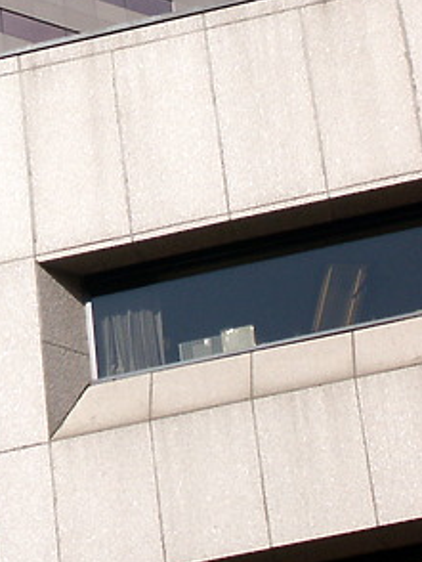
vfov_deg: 7.5
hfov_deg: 5.6
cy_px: -8
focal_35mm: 263
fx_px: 4269
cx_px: -112
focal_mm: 21.4
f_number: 9
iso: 100
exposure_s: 1/400
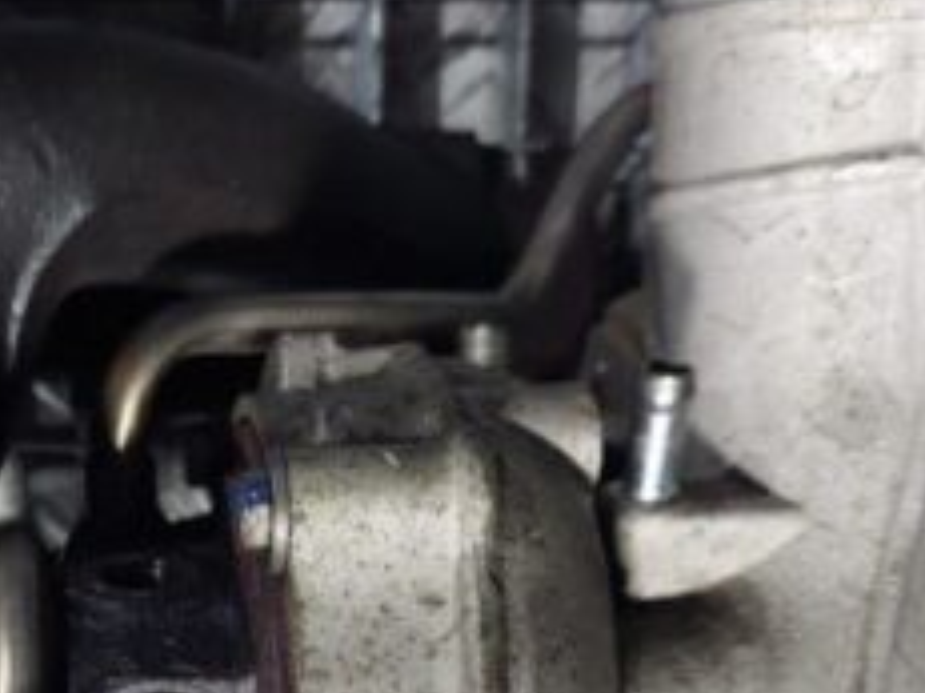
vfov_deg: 21.9
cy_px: 665
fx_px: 1736
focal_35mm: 65
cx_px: 144
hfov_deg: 29.0
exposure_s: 1/50
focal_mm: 5.23
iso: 250
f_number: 1.8
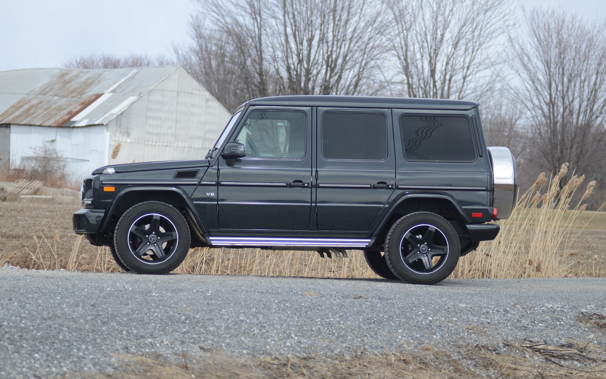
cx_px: 302
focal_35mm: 123
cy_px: 189
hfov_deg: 17.0
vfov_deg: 10.7
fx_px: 2031
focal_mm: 80
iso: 100
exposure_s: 1/800
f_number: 3.5
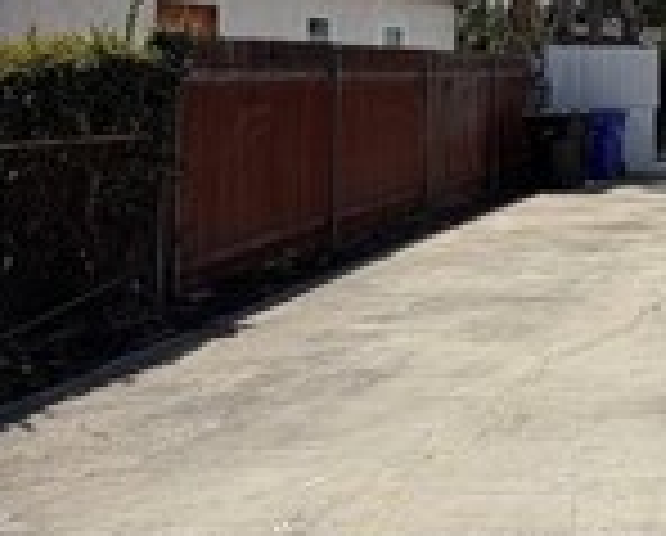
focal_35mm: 59
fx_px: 1165
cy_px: 63
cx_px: 918
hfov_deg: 26.0
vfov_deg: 25.2
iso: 20
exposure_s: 1/1339
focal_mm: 2.22
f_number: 2.2
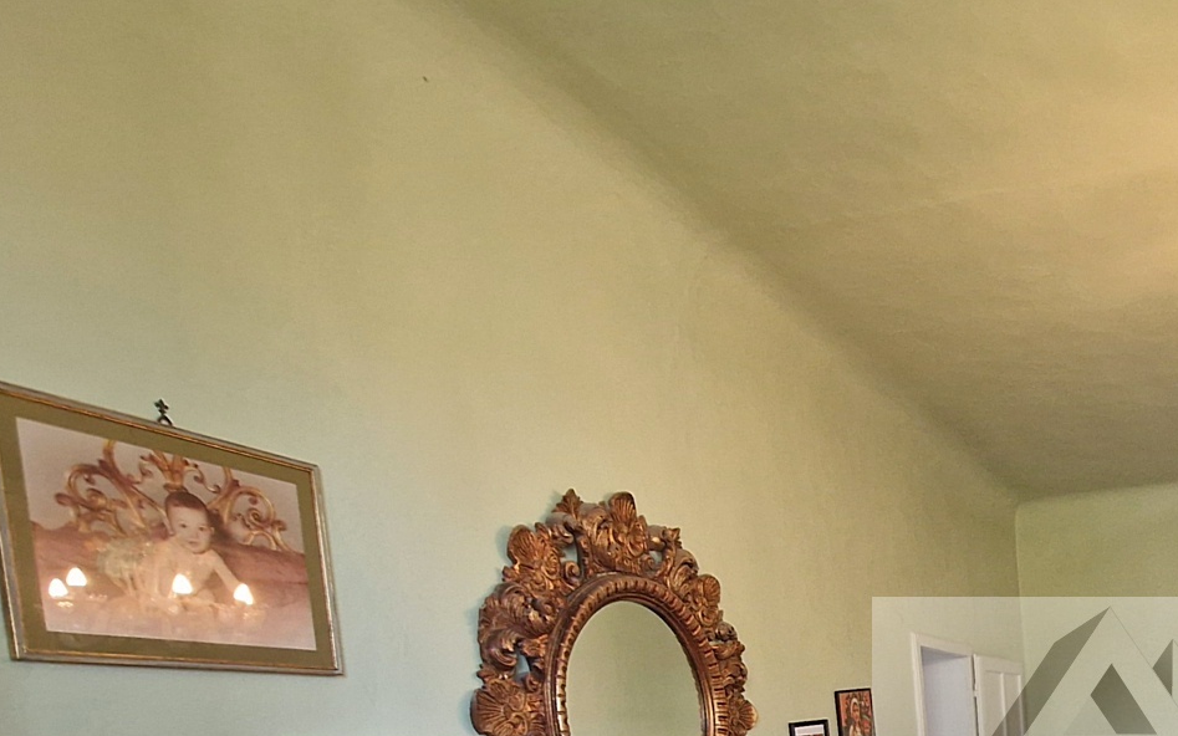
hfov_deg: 55.9
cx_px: 1096
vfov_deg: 37.3
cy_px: 810
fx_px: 899
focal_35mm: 28
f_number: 2.2
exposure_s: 1/50
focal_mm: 2.2
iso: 320
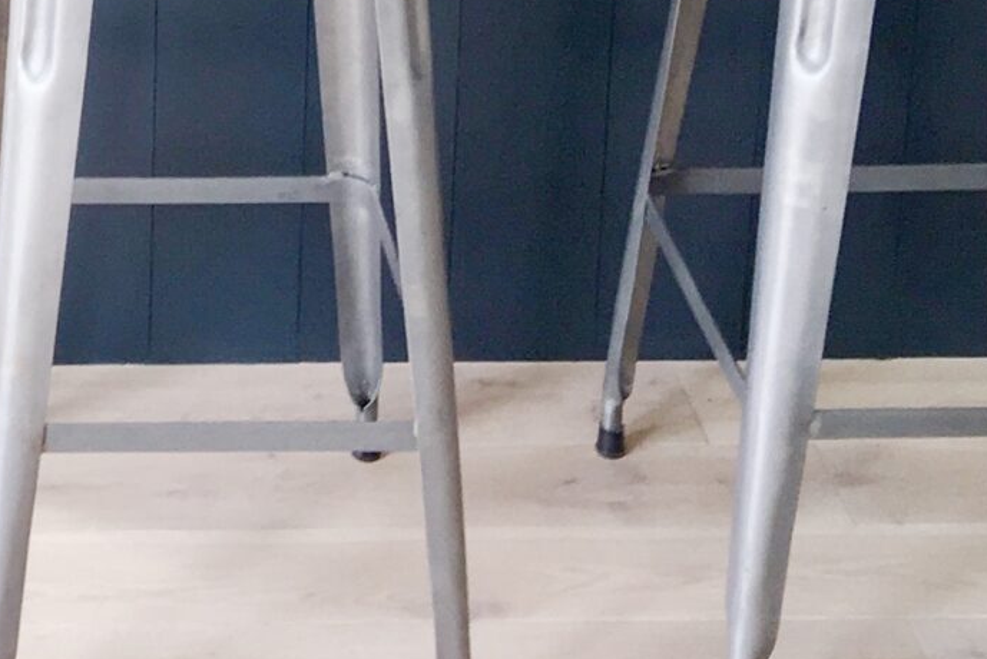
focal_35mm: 112
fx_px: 3072
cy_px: -755
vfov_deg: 10.9
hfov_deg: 17.7
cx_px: -83
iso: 32
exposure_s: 1/50
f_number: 2.2
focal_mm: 4.15
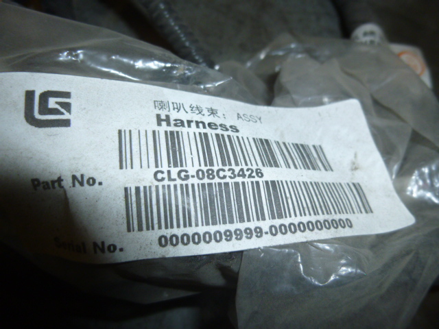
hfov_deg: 69.4
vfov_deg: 54.9
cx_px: 220
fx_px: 317
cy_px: 164
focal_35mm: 25
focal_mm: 4.5
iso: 100
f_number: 3.1
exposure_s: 1/60
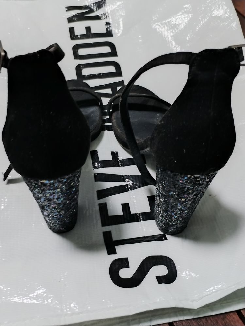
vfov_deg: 46.8
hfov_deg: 36.0
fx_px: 377
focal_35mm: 40
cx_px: 122
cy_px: 163
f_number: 1.8
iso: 100
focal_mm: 4.75
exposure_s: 1/293
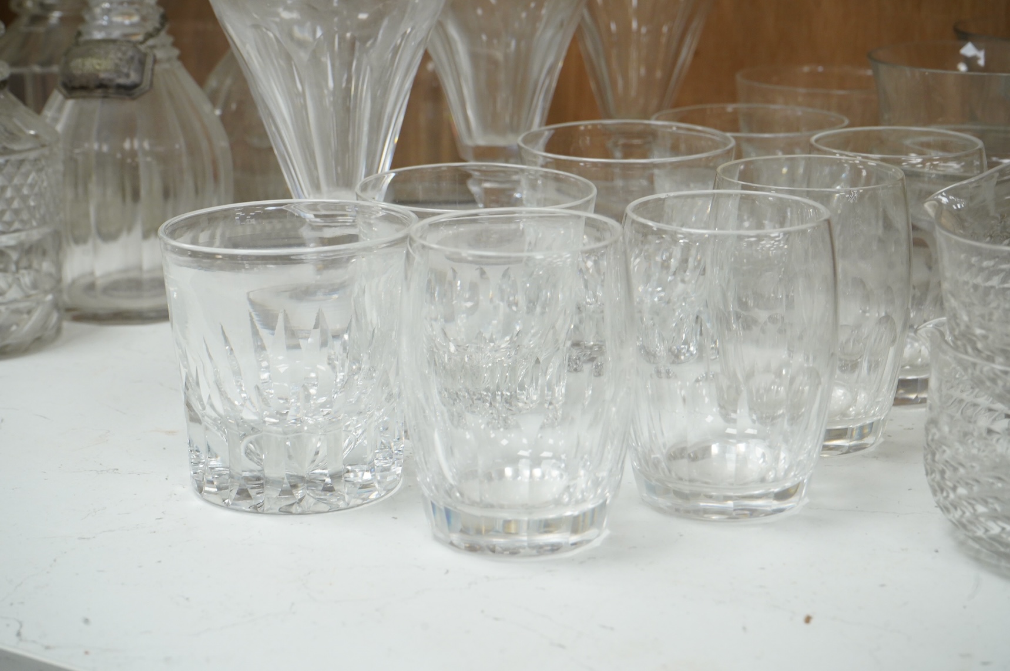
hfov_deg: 28.9
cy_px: 336
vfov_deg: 19.4
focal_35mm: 70
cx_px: 505
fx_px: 1962
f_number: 10
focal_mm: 70
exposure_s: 1/80
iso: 2500
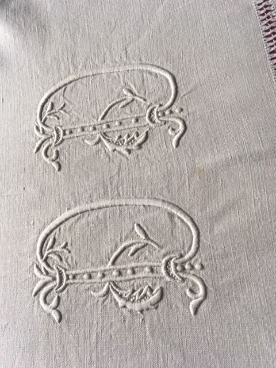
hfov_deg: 48.2
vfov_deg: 61.7
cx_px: 138
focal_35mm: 29
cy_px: 184
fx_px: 308
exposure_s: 1/33
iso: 50
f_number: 2.2
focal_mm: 4.15
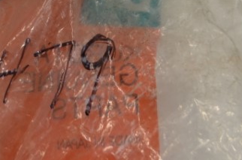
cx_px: -9
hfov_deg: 16.8
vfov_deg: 11.0
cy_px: -88
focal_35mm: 119
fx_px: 798
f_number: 5
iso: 400
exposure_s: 1/100
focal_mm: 22
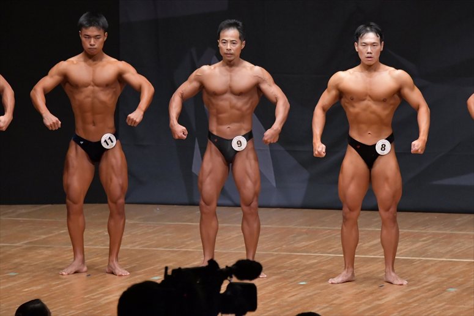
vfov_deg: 4.8
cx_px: 237
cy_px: 158
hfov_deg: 7.2
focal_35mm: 285
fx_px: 3751
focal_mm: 190
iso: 6400
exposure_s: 1/400
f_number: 5.6
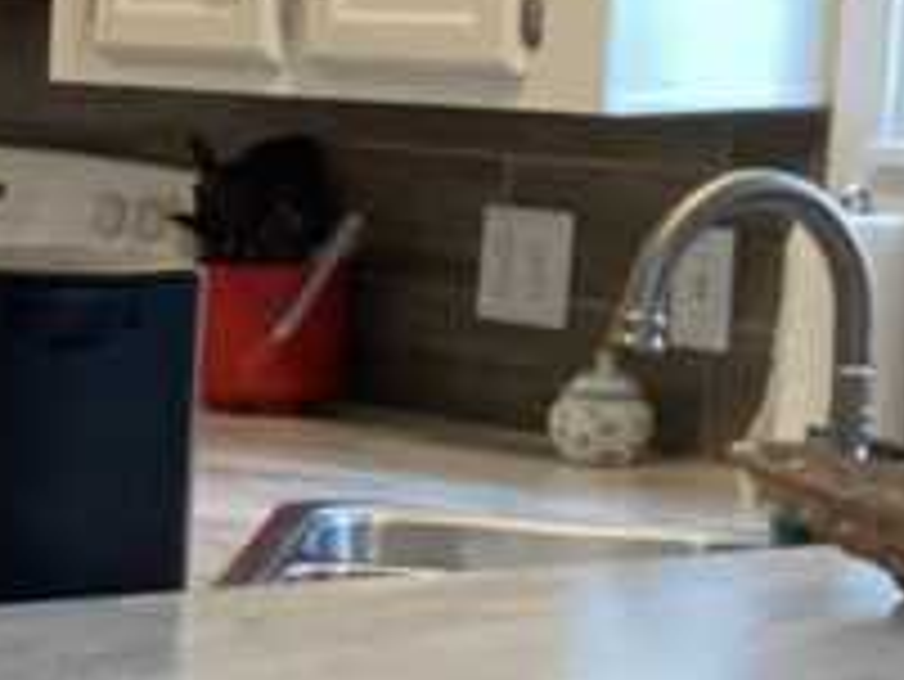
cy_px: 473
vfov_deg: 9.4
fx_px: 4129
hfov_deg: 11.2
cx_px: -994
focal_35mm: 158
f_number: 2.4
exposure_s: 1/60
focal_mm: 3.3
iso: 320
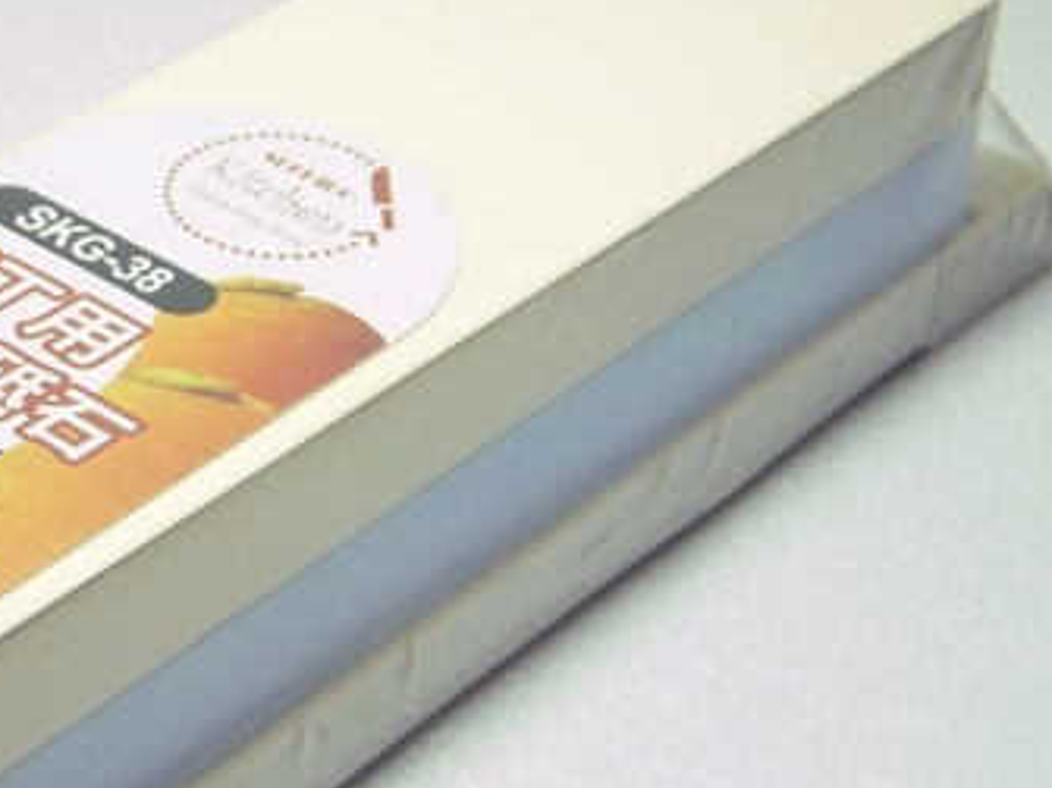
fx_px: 3828
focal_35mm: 126
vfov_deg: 11.7
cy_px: 568
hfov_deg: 15.5
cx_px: 154
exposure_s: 1/50
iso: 125
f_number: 3.7
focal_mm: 11
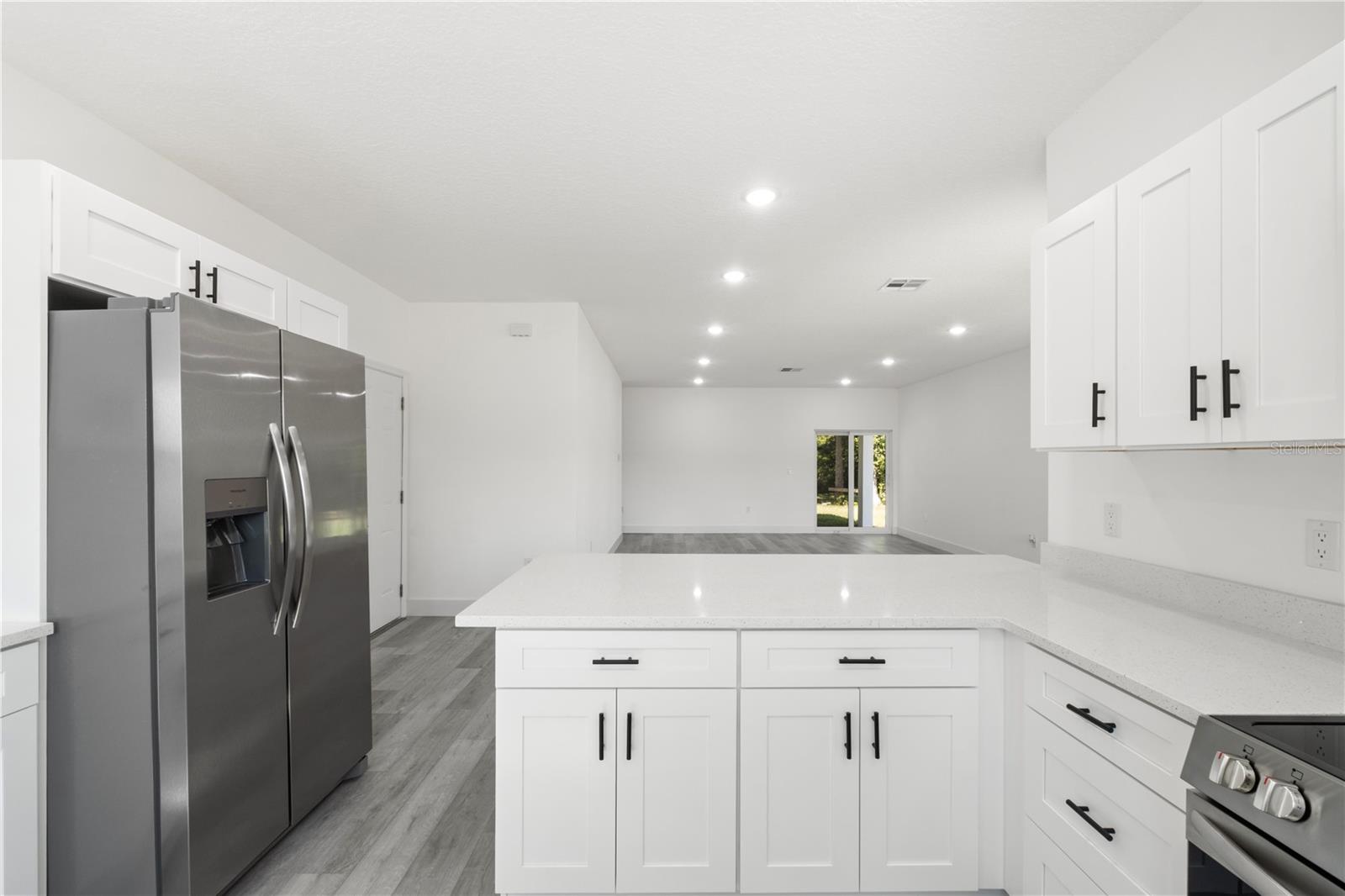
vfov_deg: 77.3
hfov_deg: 100.4
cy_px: 448
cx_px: 672
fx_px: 560
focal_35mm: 15
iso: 320
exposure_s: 1/6
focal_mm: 10
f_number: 13
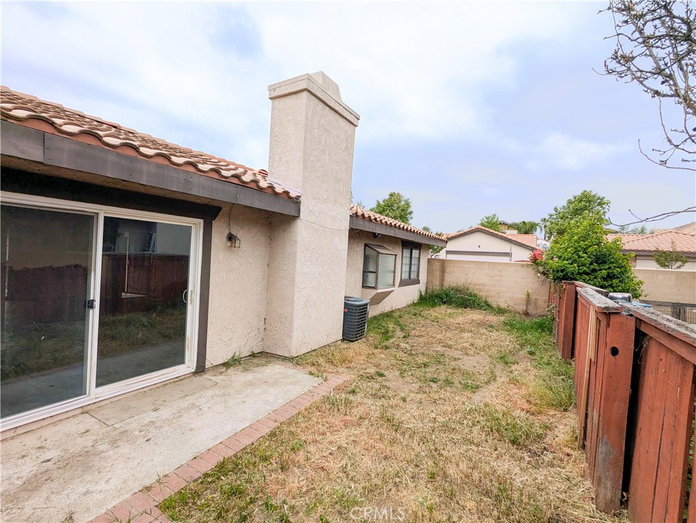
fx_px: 322
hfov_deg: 94.4
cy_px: 262
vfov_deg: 78.2
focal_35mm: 16
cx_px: 348
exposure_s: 1/740
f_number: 2.2
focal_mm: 2.35
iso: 52
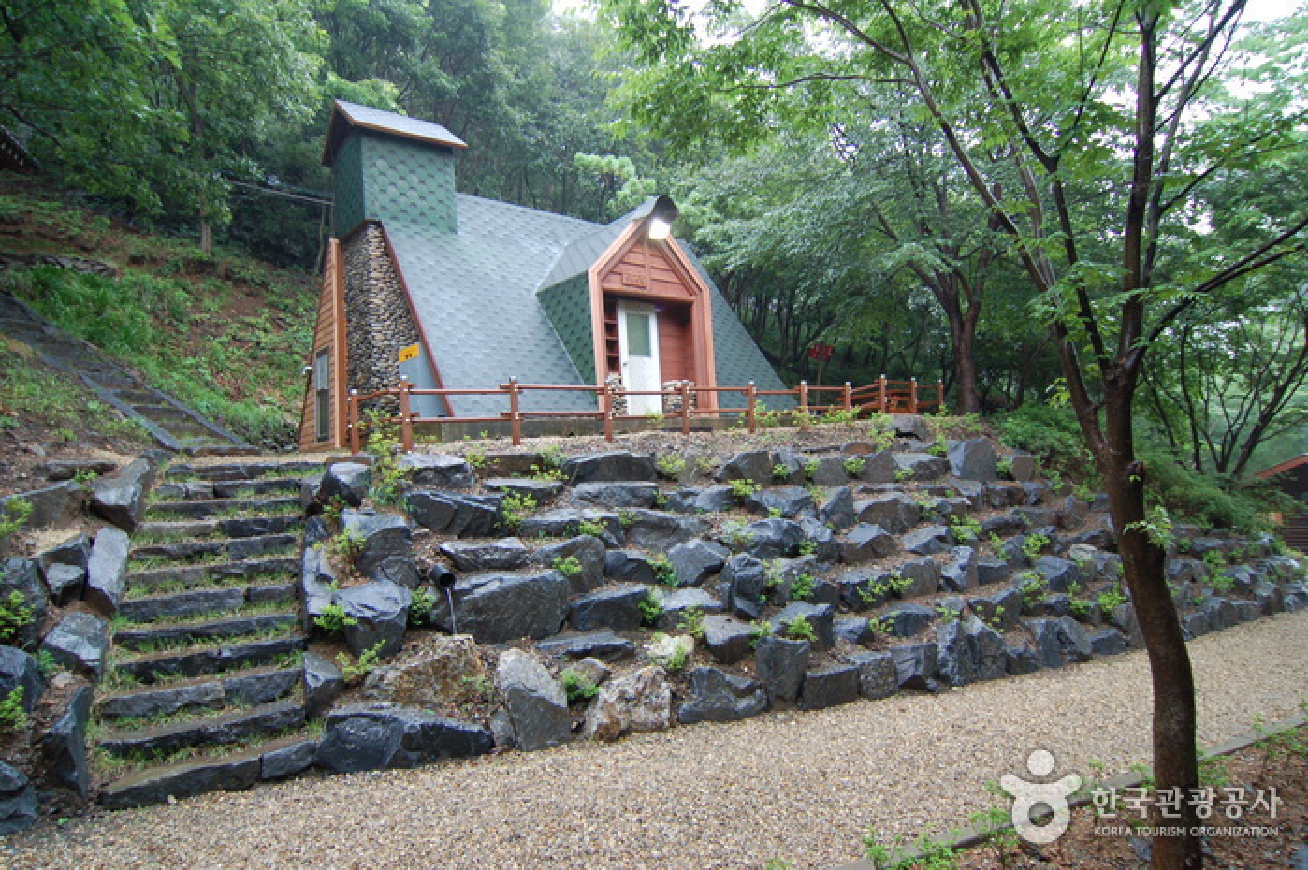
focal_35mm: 21
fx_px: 762
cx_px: 654
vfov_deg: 59.4
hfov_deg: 81.2
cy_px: 435
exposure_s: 1/30
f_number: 4
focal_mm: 14
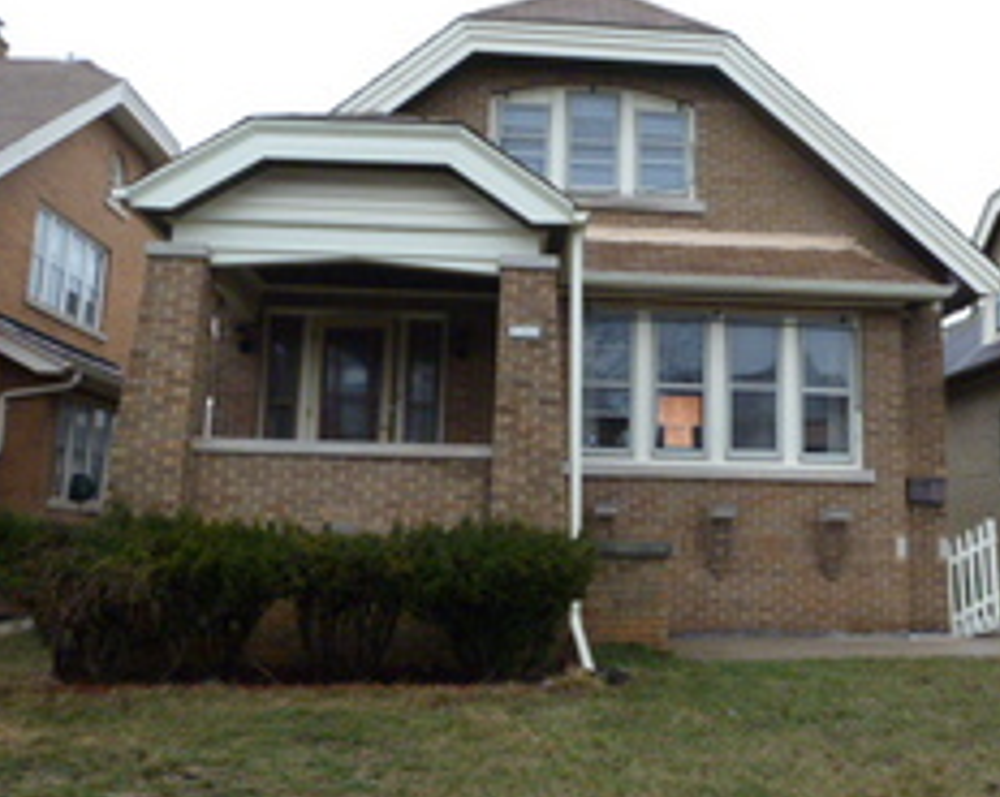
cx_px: 586
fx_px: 1035
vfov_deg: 42.1
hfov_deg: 51.3
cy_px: 366
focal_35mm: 35
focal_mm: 4.3
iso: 500
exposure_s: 1/250
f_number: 3.3
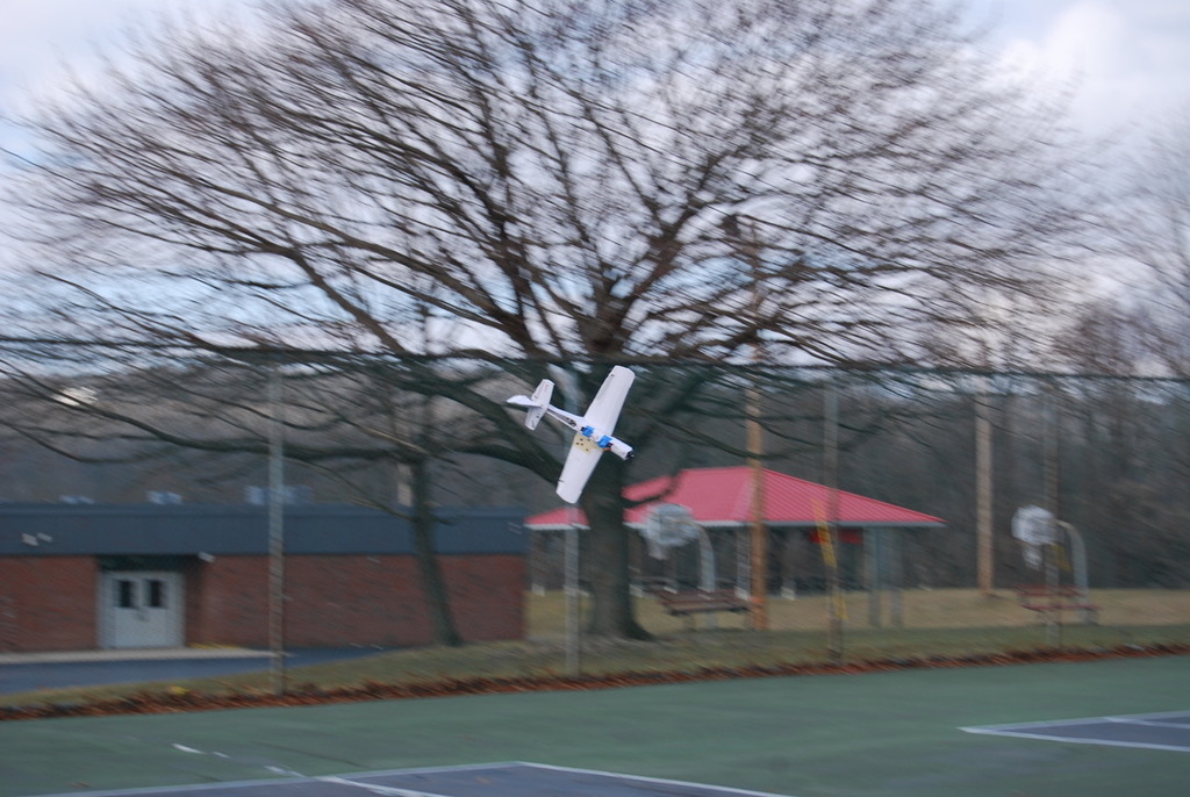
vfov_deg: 17.6
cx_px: 595
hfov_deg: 26.0
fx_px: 2582
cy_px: 398
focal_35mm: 78
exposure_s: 1/160
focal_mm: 52
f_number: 6.3
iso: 100
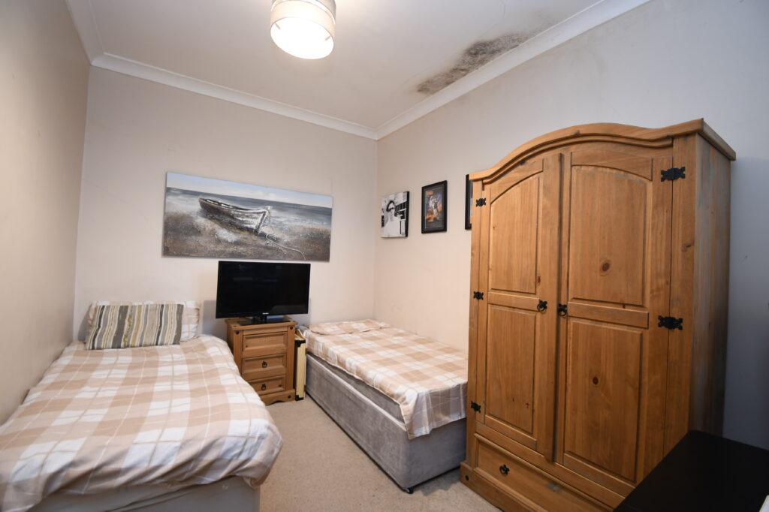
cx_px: 384
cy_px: 256
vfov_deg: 77.3
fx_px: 320
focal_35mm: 15
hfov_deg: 100.4
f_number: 4.5
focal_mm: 10
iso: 560
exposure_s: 1/10
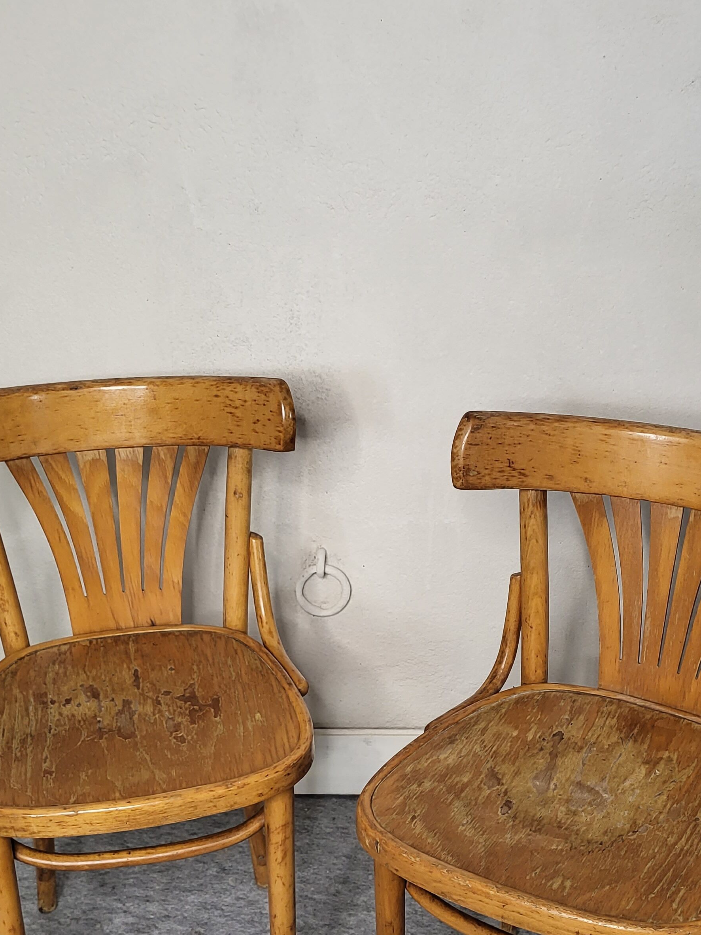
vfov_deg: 42.4
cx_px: 395
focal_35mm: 44
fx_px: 1188
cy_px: 625
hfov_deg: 32.8
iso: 200
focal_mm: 5.4
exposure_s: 1/48
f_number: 1.8
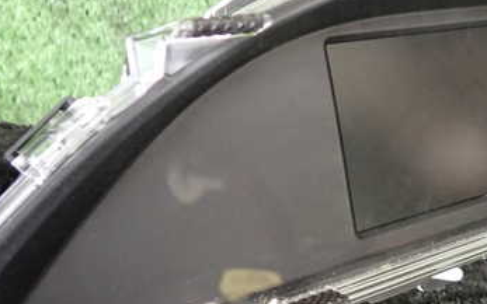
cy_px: 52
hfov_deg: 35.8
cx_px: 383
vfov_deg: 23.2
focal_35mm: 55
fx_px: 730
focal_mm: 5.4
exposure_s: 1/30
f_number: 2.3
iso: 250
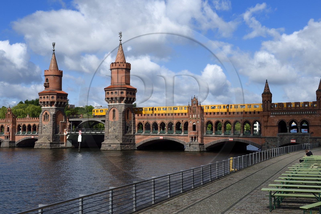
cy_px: 107
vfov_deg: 30.5
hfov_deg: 44.5
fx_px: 392
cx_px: 160
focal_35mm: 44
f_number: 13
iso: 200
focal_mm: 44
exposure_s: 1/320
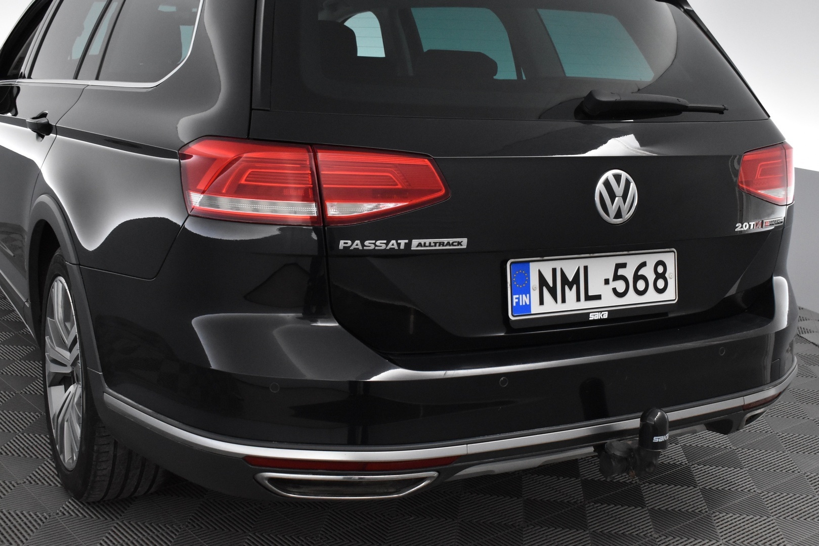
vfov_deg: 30.9
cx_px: 410
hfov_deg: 45.0
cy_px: 273
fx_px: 990
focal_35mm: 44
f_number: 6.3
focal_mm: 29
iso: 3200
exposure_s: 1/125
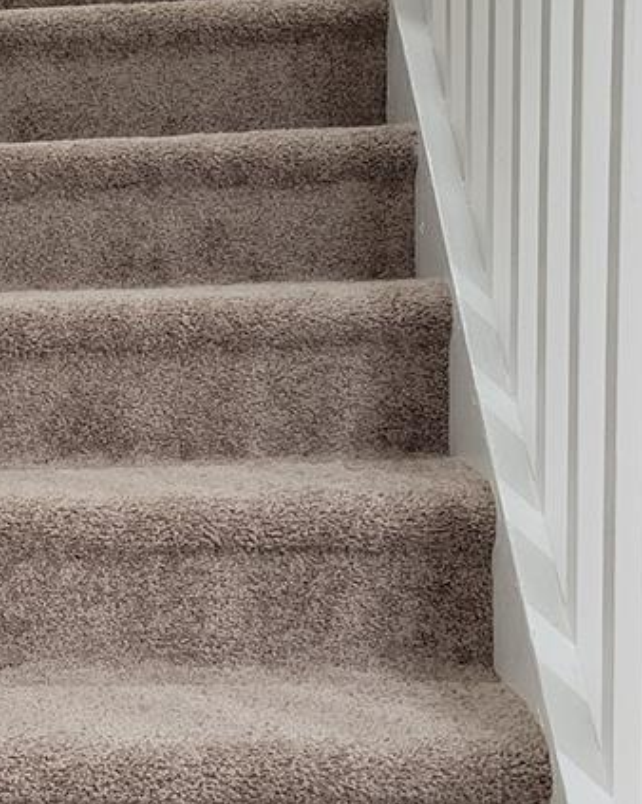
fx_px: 1711
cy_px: 526
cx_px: -47
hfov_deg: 20.4
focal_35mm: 72
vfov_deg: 26.3
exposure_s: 1/40
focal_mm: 5.4
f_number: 1.8
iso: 400
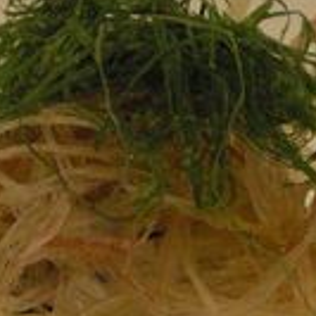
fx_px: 1167
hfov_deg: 15.4
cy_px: 340
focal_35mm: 113
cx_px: 96
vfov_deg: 15.1
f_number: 3.1
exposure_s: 1/60
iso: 800
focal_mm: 6.3
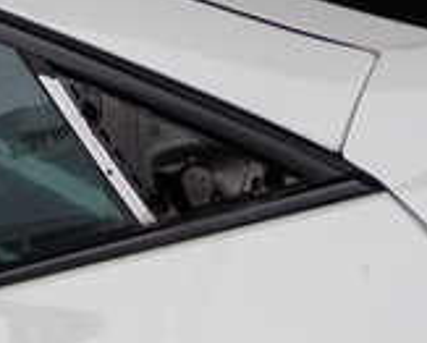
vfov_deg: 11.8
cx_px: 170
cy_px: 393
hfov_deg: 14.9
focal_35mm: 129
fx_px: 1633
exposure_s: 1/800
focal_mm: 6.37
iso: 100
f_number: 2.5
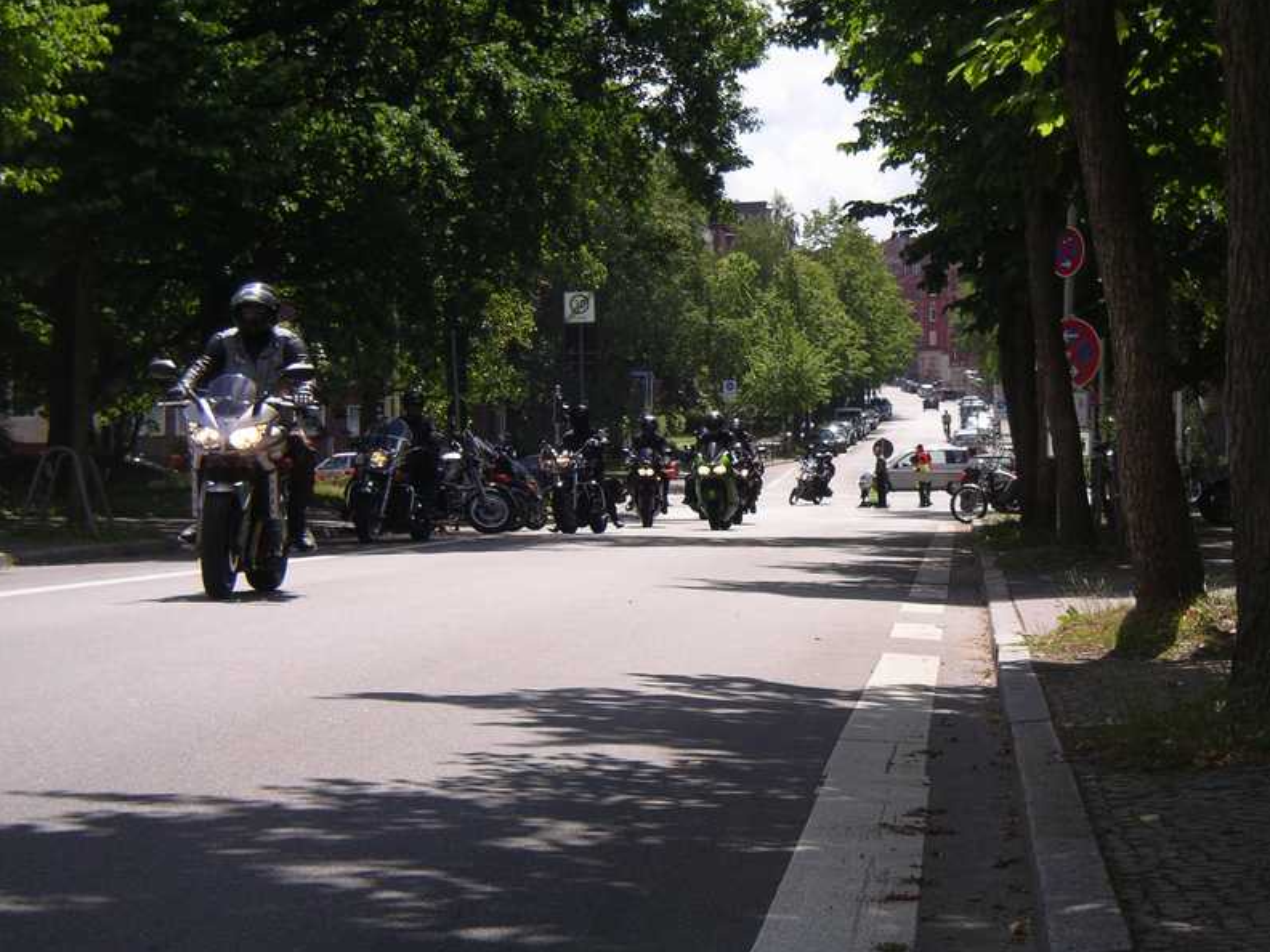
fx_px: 3852
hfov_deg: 18.7
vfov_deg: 14.1
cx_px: 640
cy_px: 474
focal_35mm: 105
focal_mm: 16
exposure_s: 1/640
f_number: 3.9
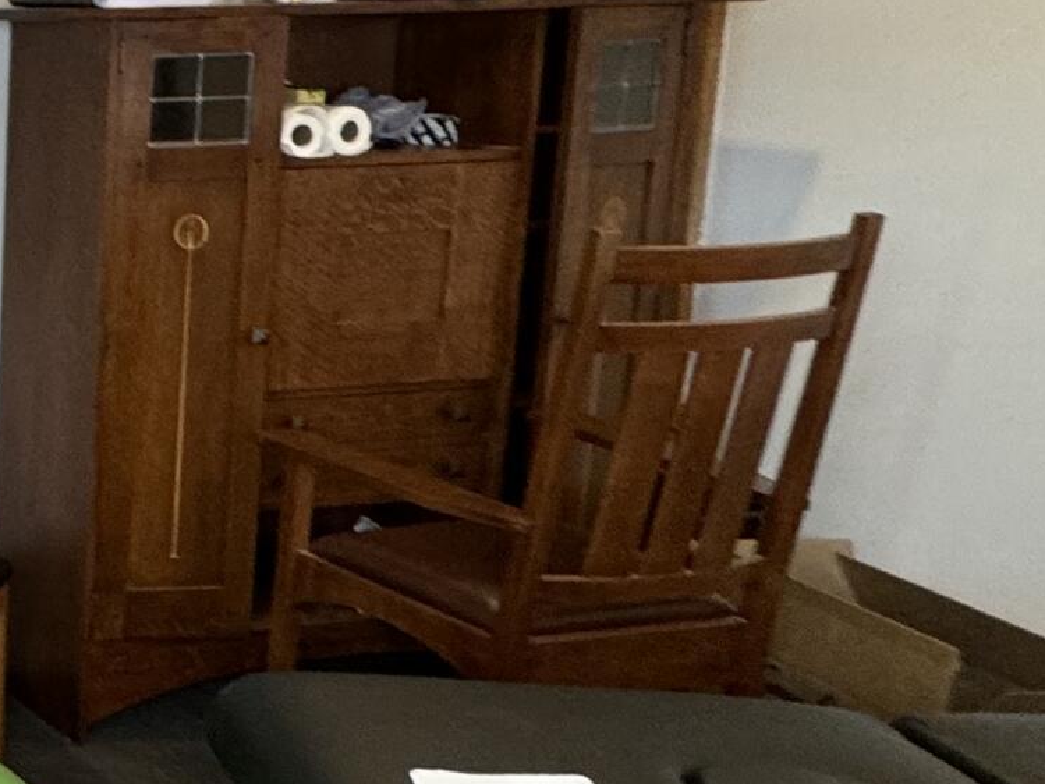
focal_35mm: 56
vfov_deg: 26.0
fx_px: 1691
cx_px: -672
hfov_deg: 23.8
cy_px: 291
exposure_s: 1/60
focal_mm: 2.22
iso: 160
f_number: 2.2
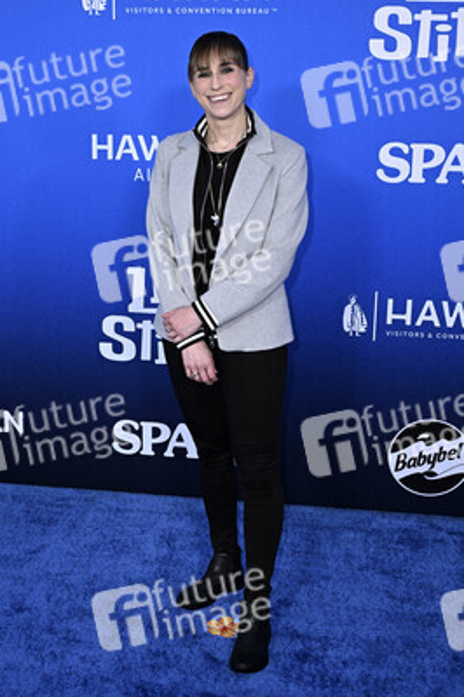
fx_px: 891
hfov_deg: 29.2
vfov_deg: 42.8
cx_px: 232
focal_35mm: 46
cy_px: 348
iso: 1600
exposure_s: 1/200
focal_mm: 46
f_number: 6.3
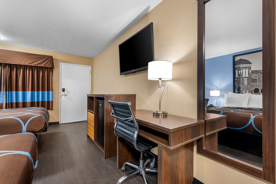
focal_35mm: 16
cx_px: 138
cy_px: 92
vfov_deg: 73.8
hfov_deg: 96.7
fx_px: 123
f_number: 8
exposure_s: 2
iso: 125
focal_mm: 16
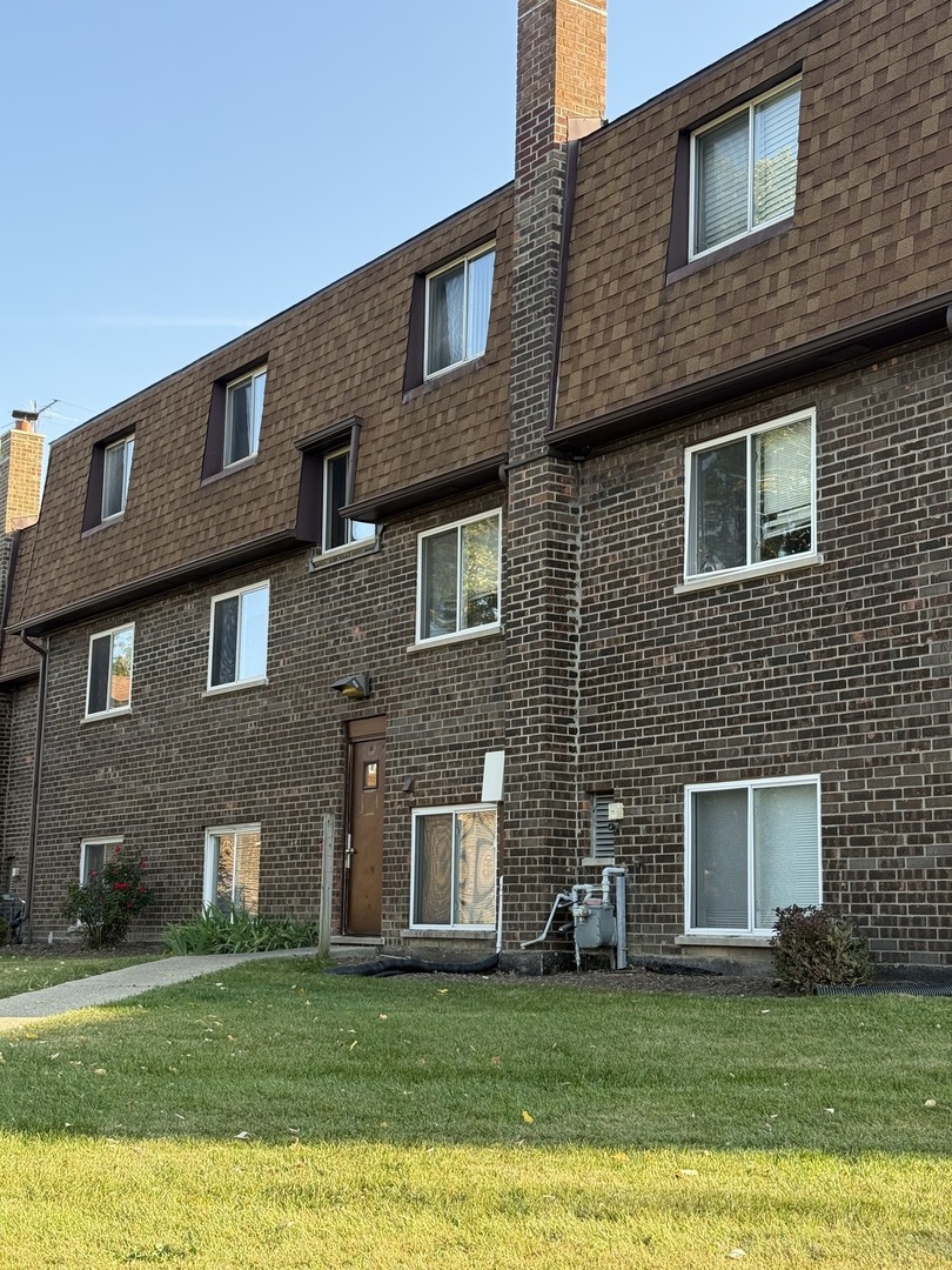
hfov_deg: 30.3
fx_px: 1760
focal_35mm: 48
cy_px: 635
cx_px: 476
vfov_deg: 39.7
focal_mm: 6.76
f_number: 1.78
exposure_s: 1/641
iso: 80
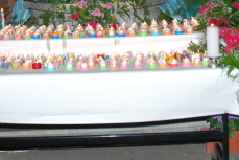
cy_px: -49
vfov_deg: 15.3
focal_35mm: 85
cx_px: 126
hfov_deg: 23.9
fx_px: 565
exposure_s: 1/60
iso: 200
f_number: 5.6
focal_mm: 18
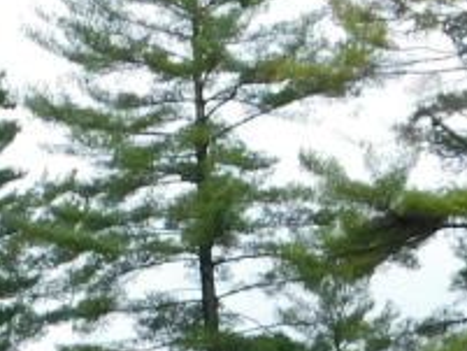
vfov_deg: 7.6
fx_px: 2470
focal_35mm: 183
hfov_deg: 10.8
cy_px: 823
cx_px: 146
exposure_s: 1/500
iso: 125
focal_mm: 6.3
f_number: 3.5
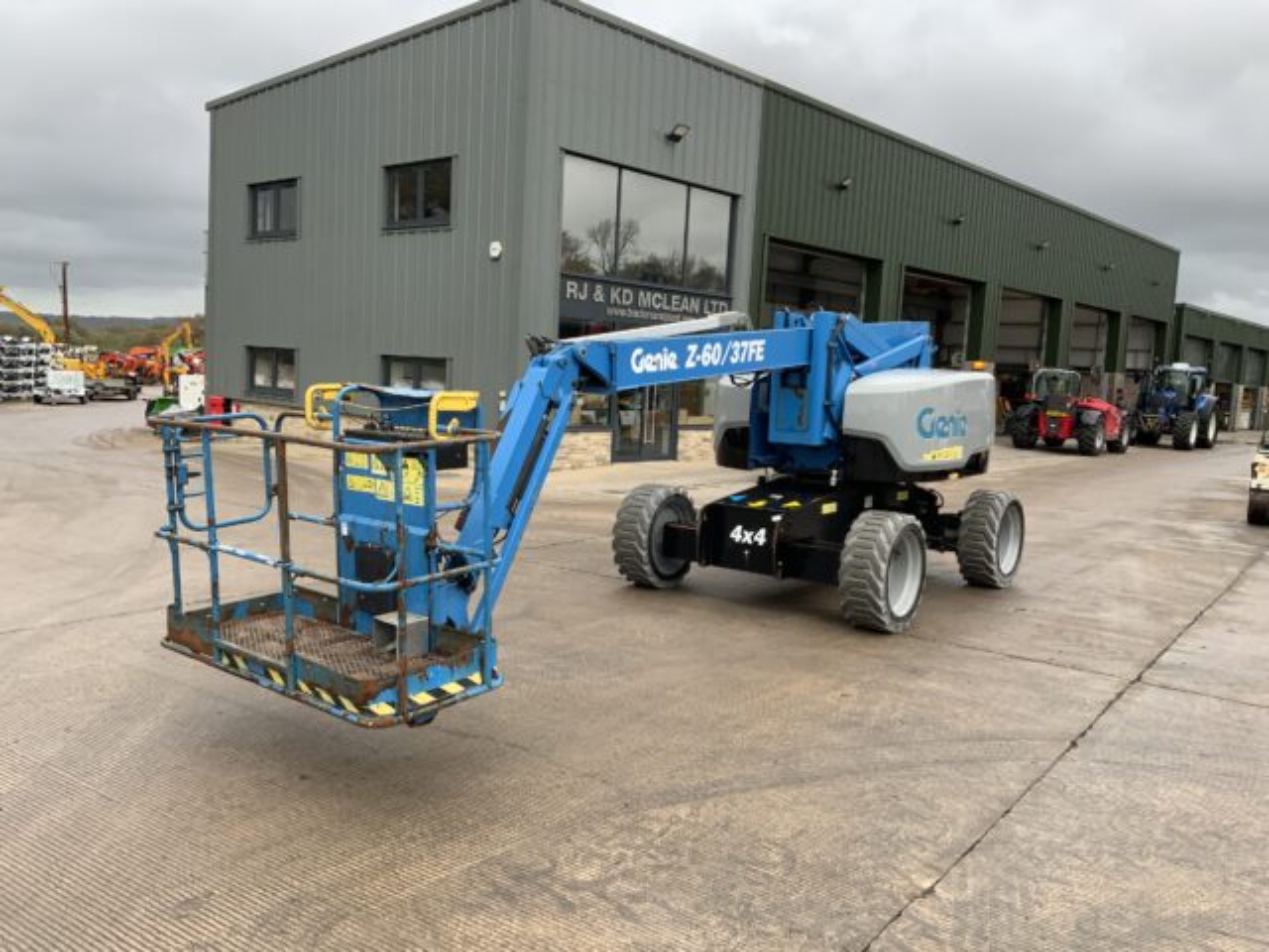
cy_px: 476
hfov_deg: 61.7
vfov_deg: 48.2
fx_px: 1063
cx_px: 634
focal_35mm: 29
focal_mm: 3
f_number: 1.8
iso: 16
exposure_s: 1/283
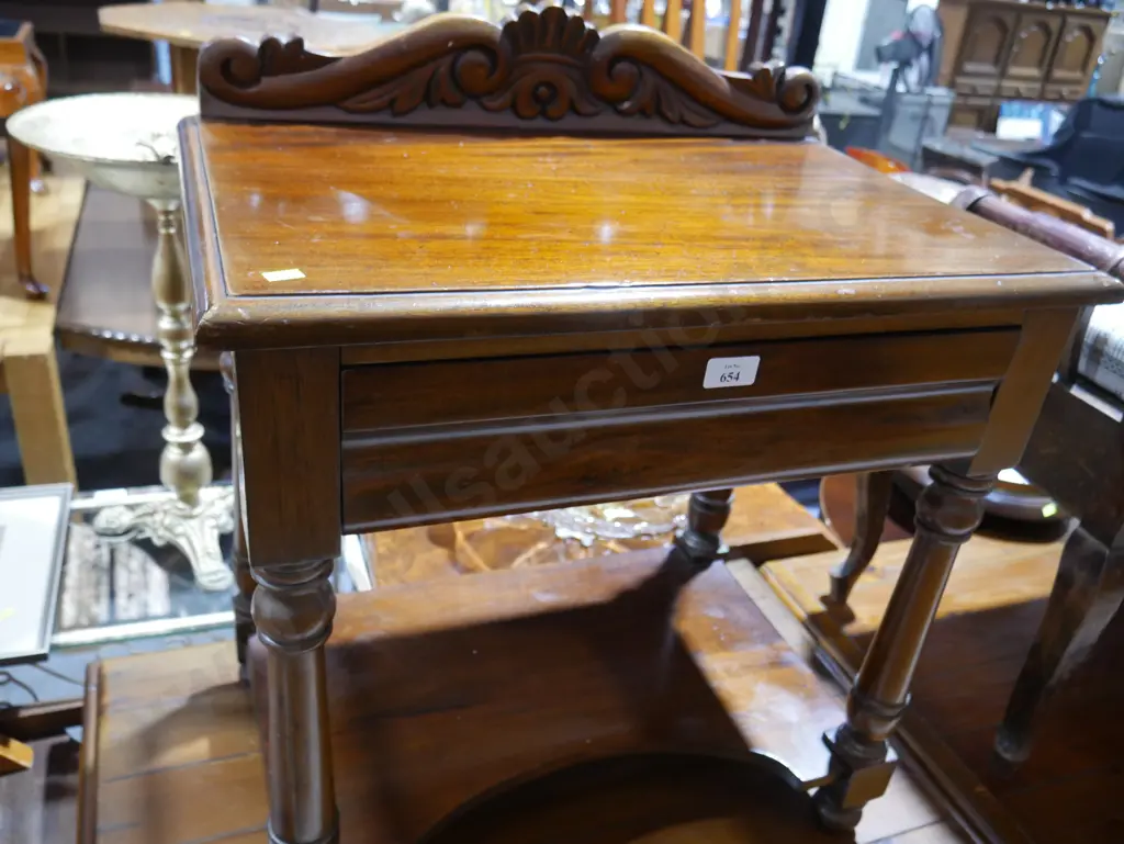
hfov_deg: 63.4
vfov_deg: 49.8
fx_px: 910
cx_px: 562
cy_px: 422
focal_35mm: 28
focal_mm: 14
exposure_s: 1/60
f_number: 3.5
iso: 1250
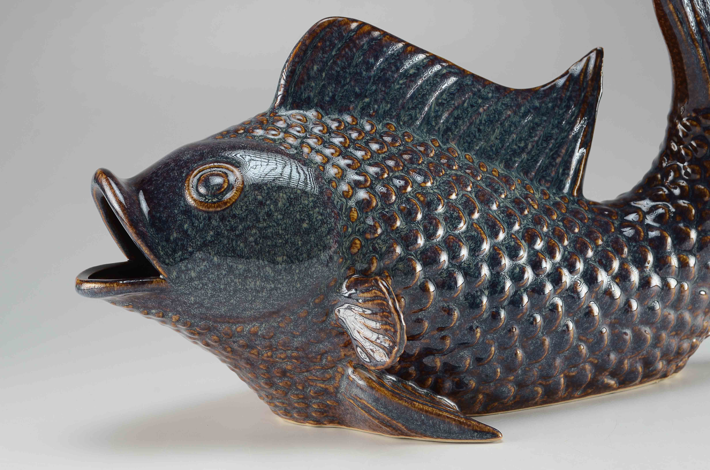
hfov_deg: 28.1
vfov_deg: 18.8
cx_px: 355
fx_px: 1417
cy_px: 235
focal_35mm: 72
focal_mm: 48
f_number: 11
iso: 100
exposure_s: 1/80
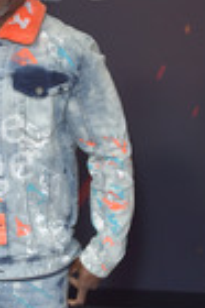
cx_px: -14
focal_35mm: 100
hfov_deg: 13.4
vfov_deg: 20.0
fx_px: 856
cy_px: 277
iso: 640
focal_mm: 35
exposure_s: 1/250
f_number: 6.3
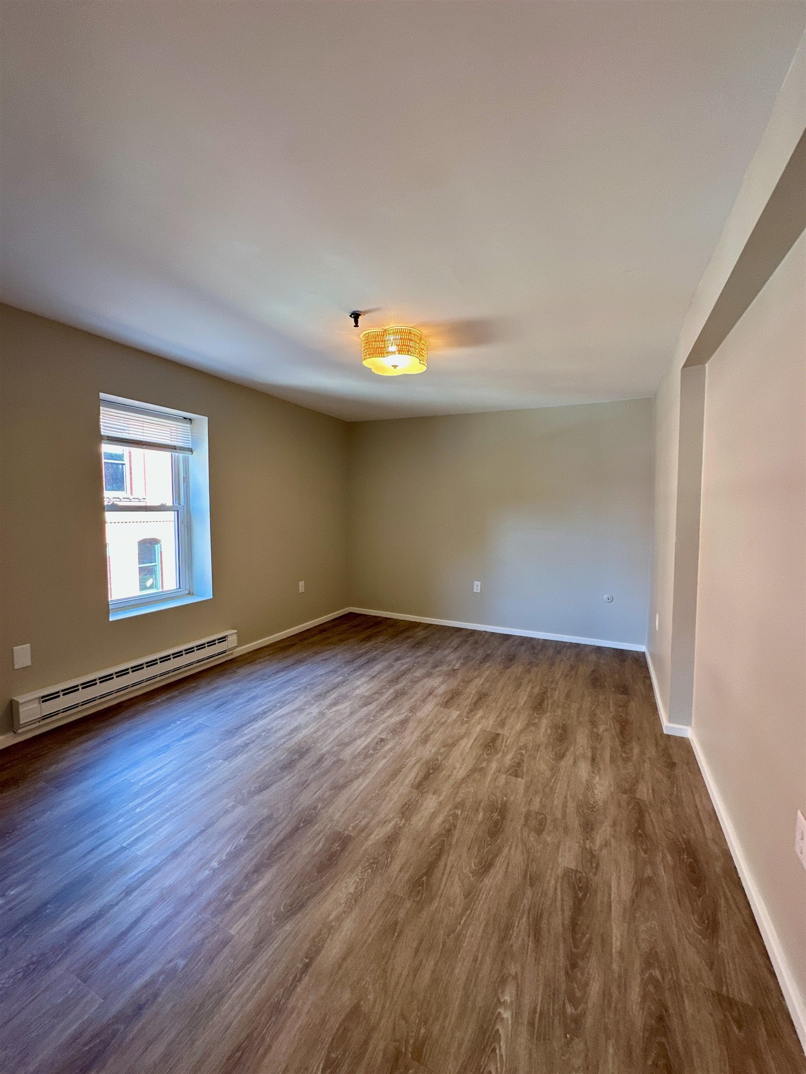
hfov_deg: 85.7
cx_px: 403
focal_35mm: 14
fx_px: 435
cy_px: 537
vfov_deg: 102.1
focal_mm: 2.22
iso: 200
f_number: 2.2
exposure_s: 1/60
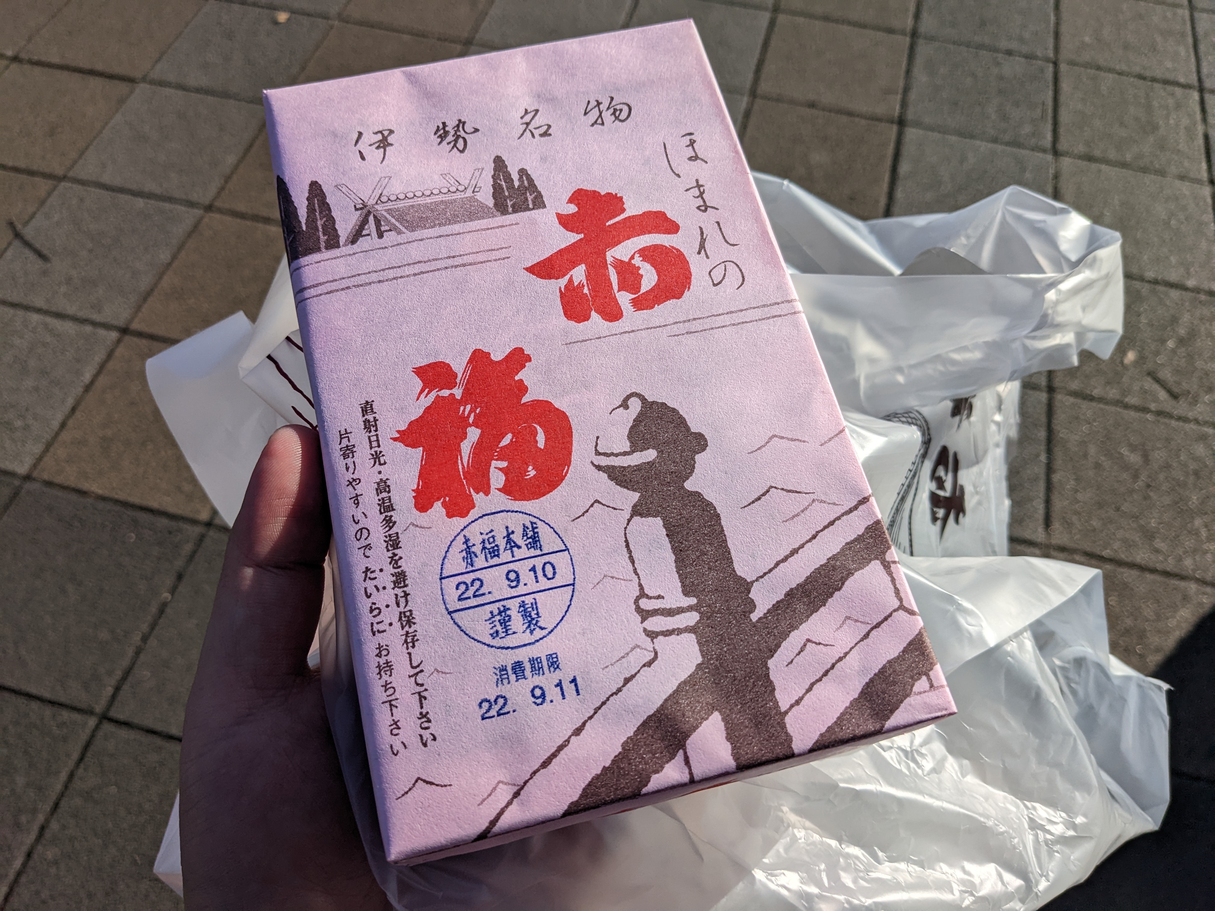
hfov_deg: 65.3
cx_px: 608
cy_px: 456
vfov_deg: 51.4
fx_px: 948
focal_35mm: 27
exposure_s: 1/5848
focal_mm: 4.38
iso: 62
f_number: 1.73
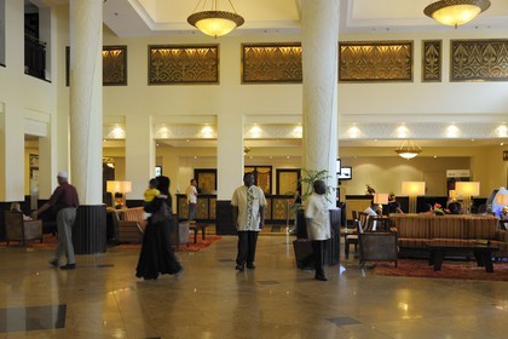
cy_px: 170
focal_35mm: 32
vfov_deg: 41.1
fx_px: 452
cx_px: 254
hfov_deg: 58.7
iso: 1600
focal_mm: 32
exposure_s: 1/20
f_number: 5.6
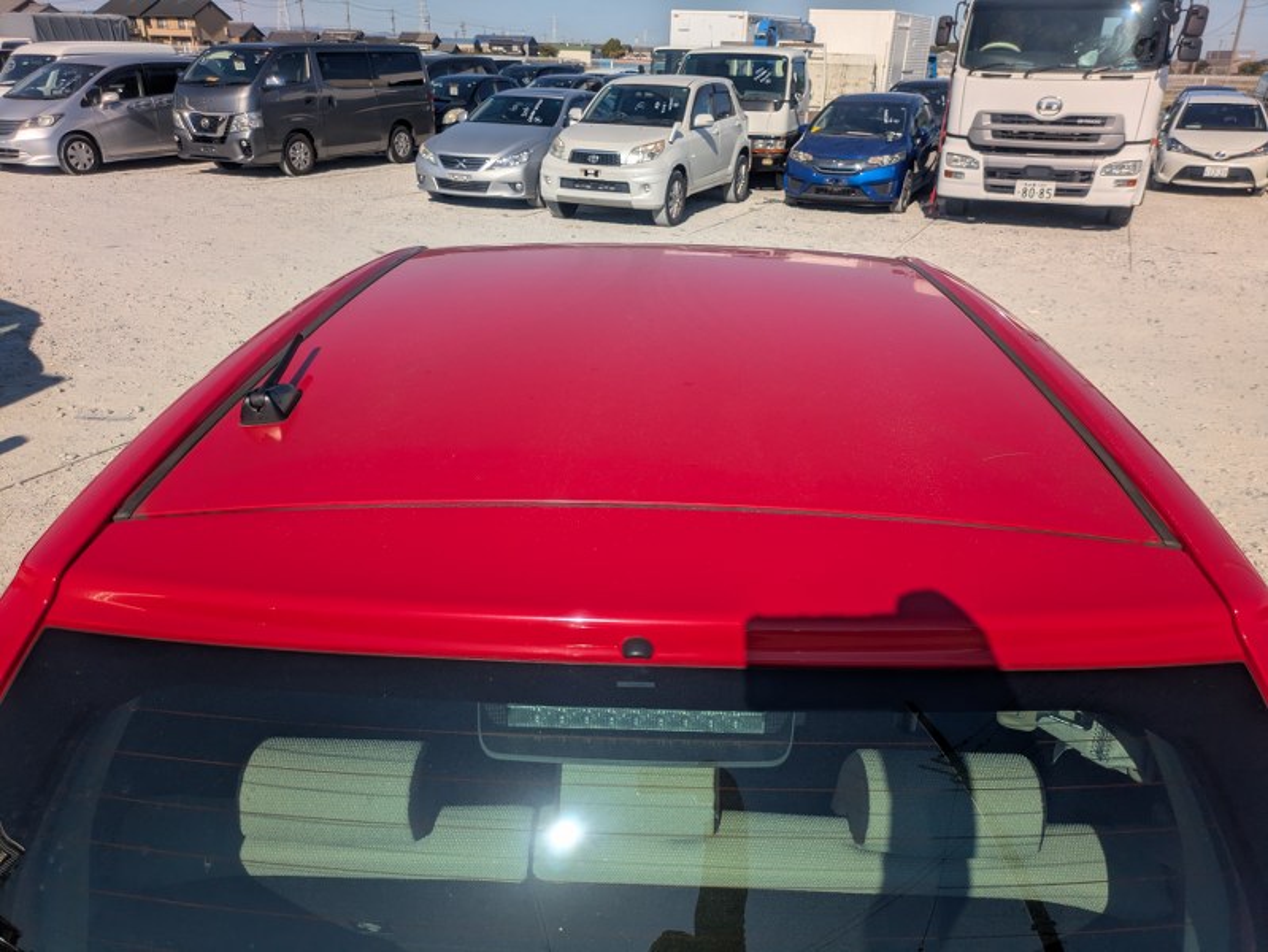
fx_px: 916
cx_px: 634
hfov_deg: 69.4
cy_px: 476
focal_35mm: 25
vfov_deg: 54.9
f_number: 1.89
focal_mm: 5.43
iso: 45
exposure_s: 1/5917
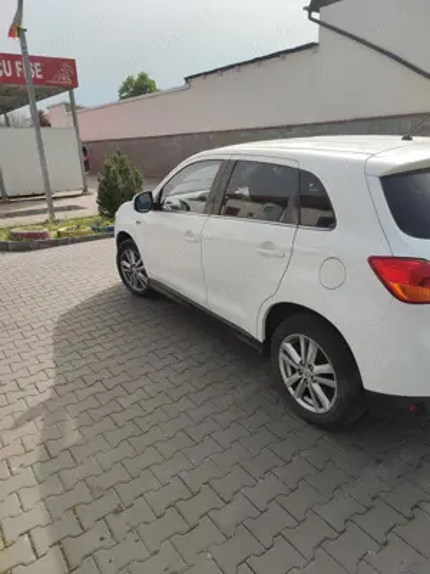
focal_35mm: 25
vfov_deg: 69.4
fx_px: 414
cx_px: 215
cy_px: 287
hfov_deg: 54.9
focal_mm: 6.04
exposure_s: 1/470
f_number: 1.9
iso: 50
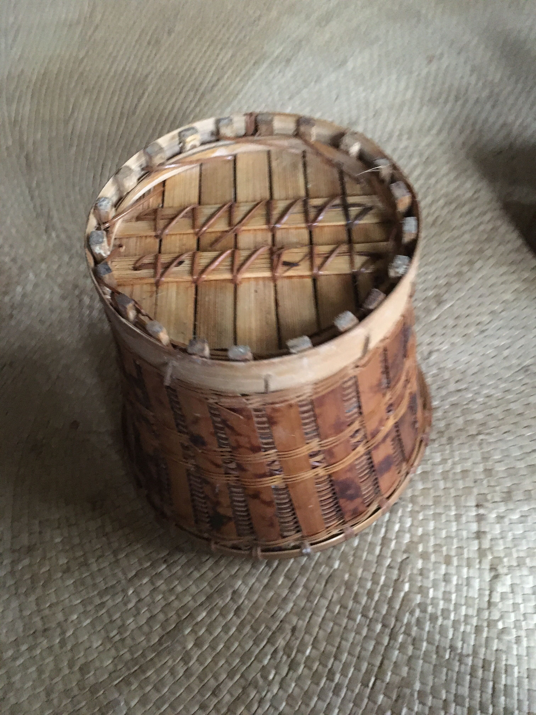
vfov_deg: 61.7
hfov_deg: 48.2
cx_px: 268
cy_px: 358
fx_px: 599
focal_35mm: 29
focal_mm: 4.15
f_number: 2.2
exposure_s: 1/17
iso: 640
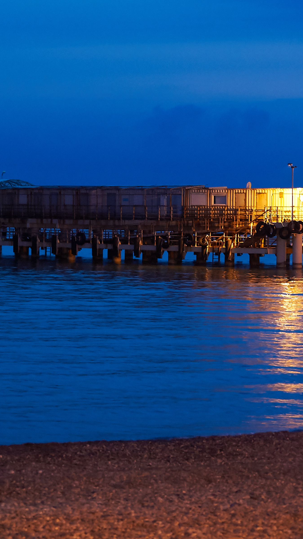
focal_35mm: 130
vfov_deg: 16.4
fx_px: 1857
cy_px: 145
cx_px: 50
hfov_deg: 9.3
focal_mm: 70
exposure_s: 1/10
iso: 3200
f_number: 4.5
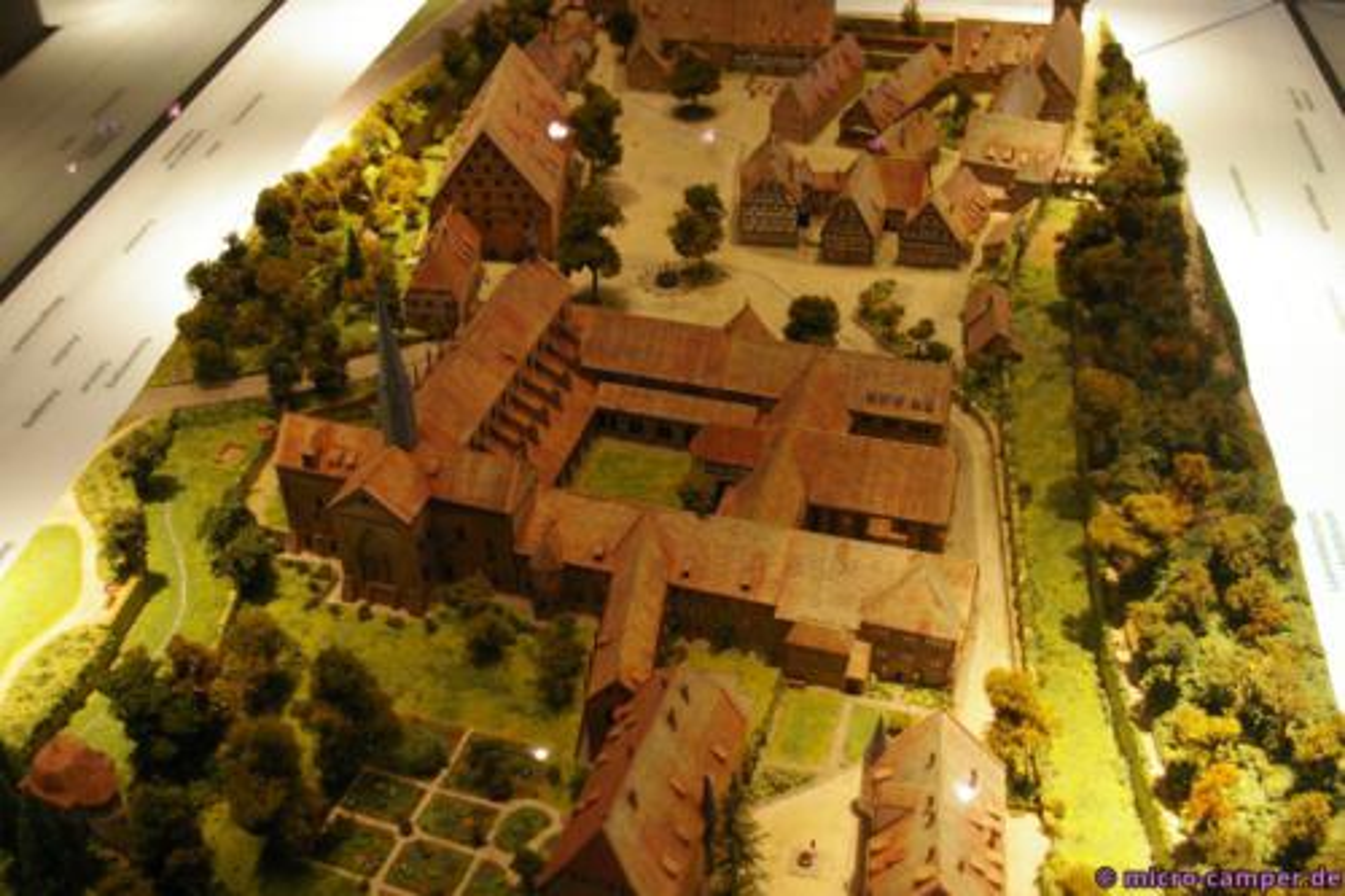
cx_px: 672
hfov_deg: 49.6
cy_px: 448
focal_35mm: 39
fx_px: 1457
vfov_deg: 34.2
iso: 800
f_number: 4
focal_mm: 26
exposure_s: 1/6
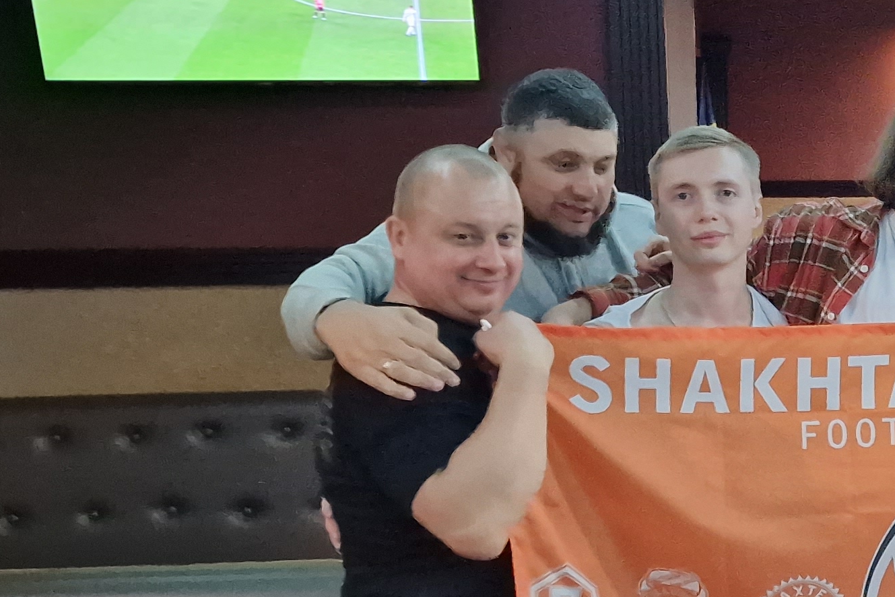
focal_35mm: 72
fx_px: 1790
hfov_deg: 25.9
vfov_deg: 18.9
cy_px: 295
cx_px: 987
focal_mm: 6.4
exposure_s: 1/25
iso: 1000
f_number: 1.8
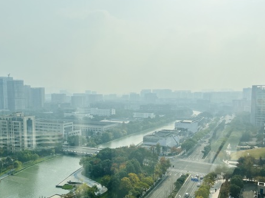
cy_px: 121
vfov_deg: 41.5
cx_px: 113
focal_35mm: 34
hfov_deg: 53.8
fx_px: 260
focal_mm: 5.1
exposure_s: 1/6494
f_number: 1.6
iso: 50
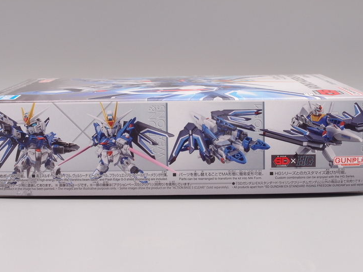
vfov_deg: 21.9
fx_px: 703
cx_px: 168
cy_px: 137
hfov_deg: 29.0
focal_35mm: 67
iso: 100
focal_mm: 12.88
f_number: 8
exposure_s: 1/10
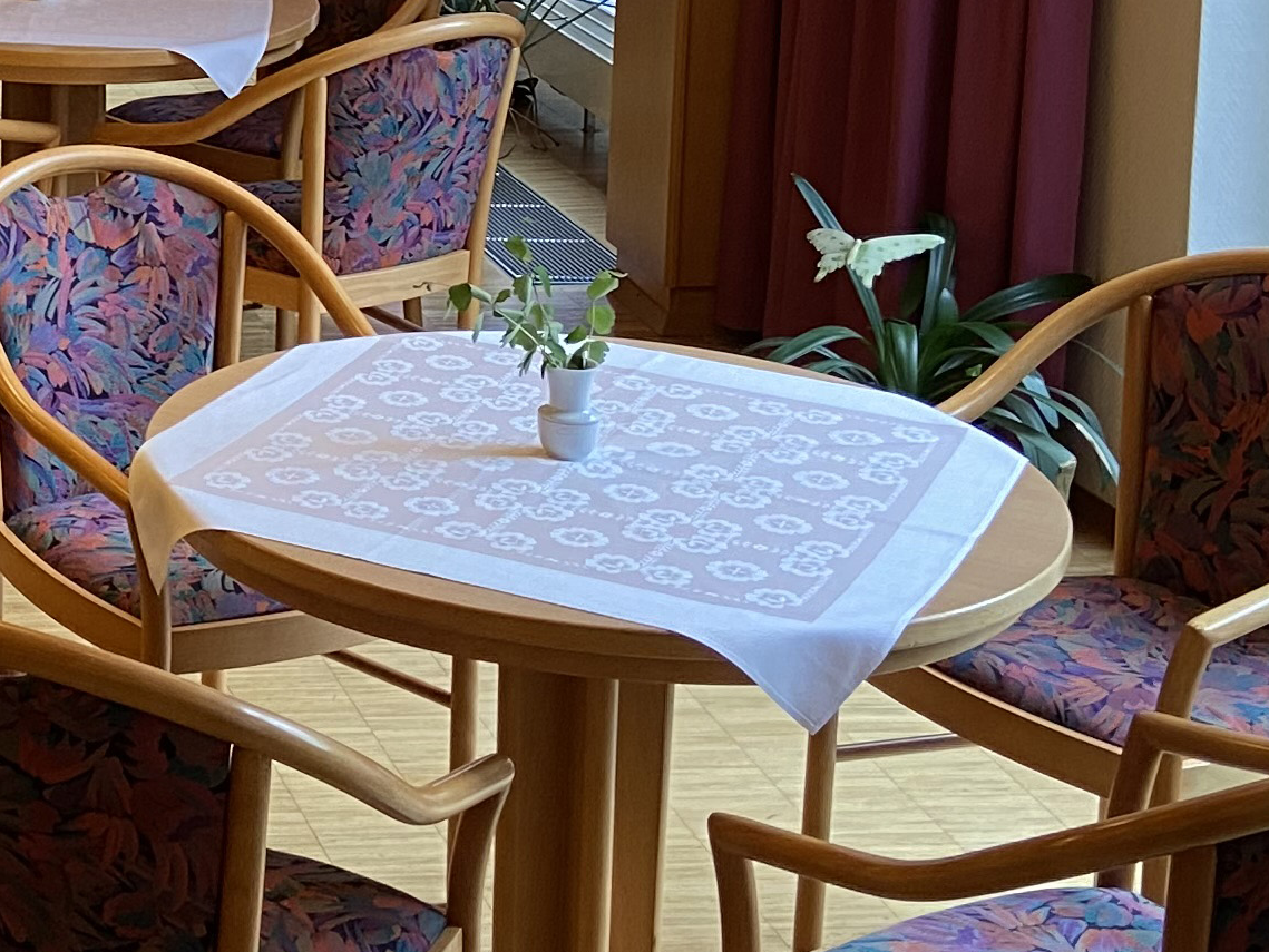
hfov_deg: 19.9
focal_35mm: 92
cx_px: -270
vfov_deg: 15.6
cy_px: -109
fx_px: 3374
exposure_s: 1/50
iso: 125
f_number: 1.8
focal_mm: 4.25
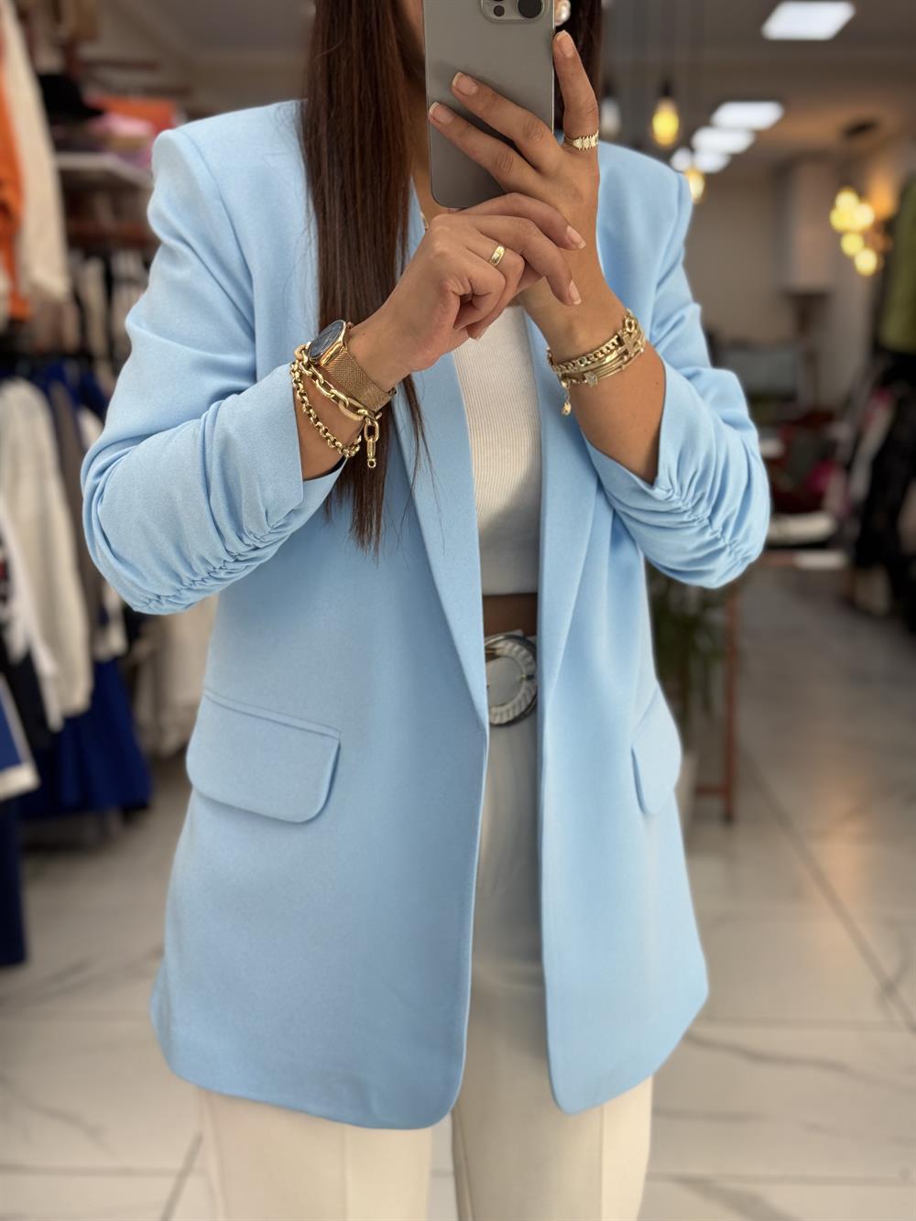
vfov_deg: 39.7
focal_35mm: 48
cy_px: 610
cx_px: 458
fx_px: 1693
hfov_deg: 30.3
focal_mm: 6.76
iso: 80
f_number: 1.78
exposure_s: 1/170
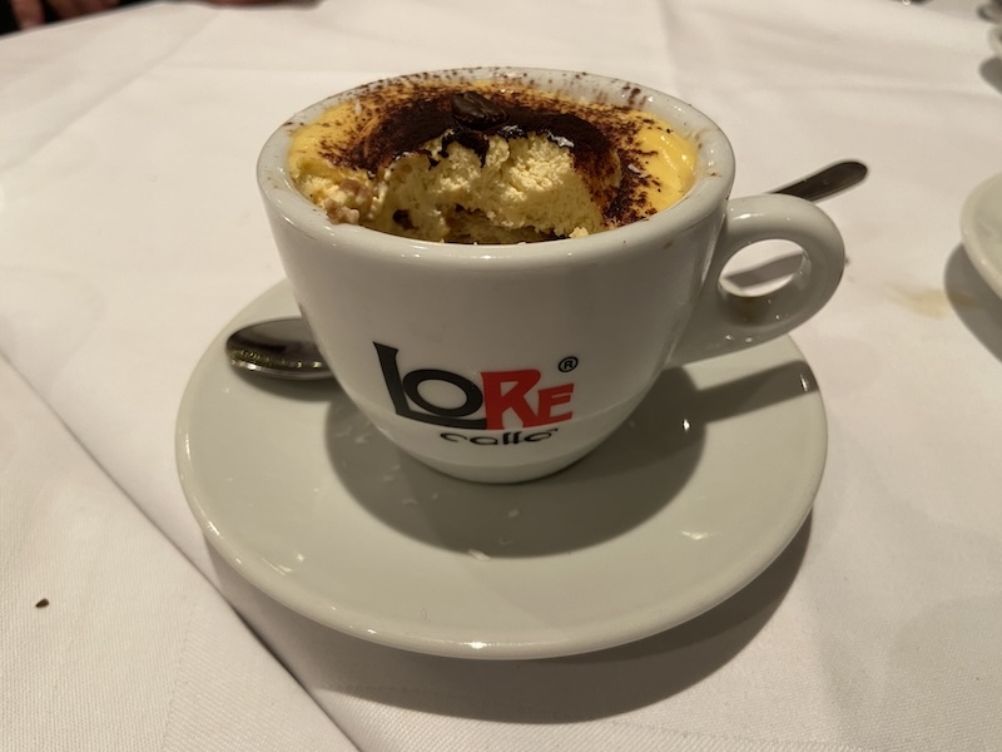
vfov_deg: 53.1
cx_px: 501
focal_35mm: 26
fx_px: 753
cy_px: 376
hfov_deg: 67.3
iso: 250
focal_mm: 4.25
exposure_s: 1/50
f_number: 1.8
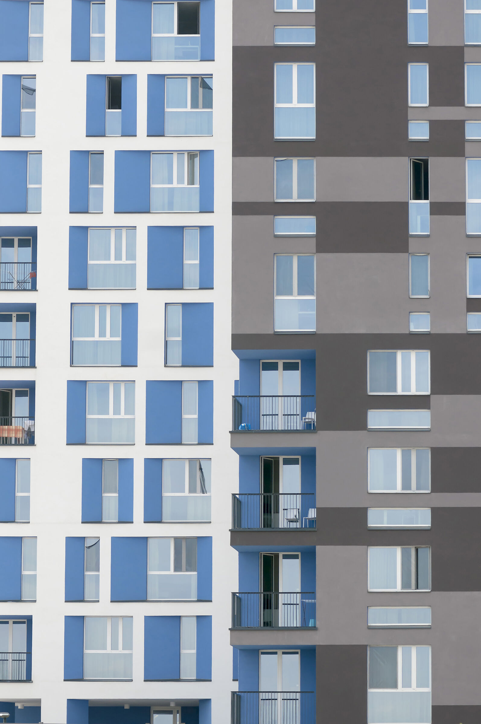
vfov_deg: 13.1
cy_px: 362
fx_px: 3165
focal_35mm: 158
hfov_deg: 8.7
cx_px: 240
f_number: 4
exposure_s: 1/2500
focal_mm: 105
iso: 200
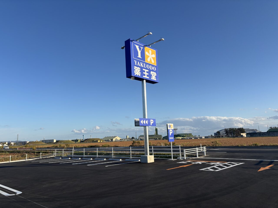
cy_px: 104
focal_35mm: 26
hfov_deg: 67.3
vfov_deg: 53.1
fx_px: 209
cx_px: 139
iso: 50
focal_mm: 5.96
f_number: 1.6
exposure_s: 1/3021
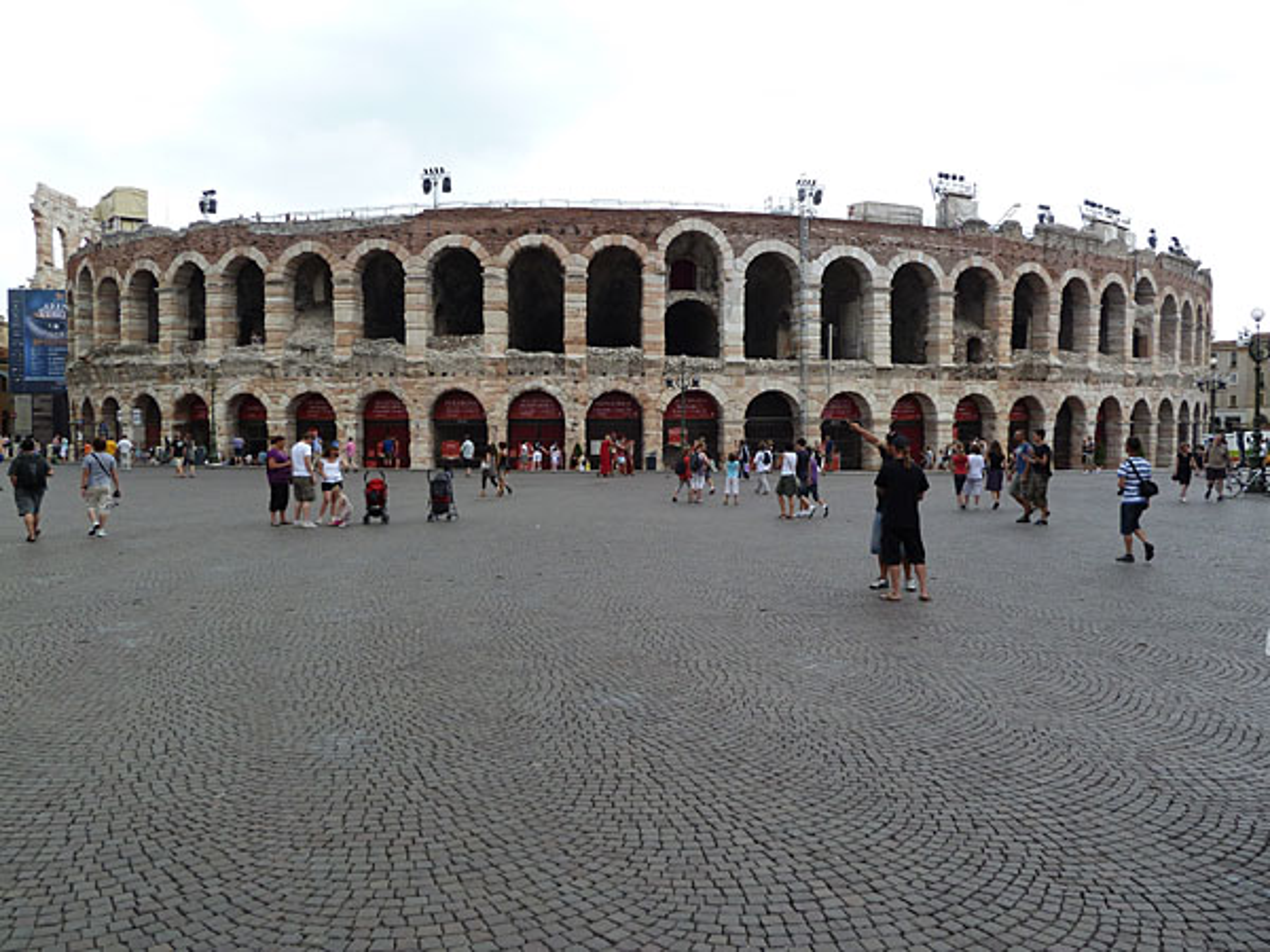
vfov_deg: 48.2
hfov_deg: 61.7
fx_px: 1064
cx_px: 635
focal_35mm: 29
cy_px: 476
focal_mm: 4.7
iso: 80
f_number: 4
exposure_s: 1/320
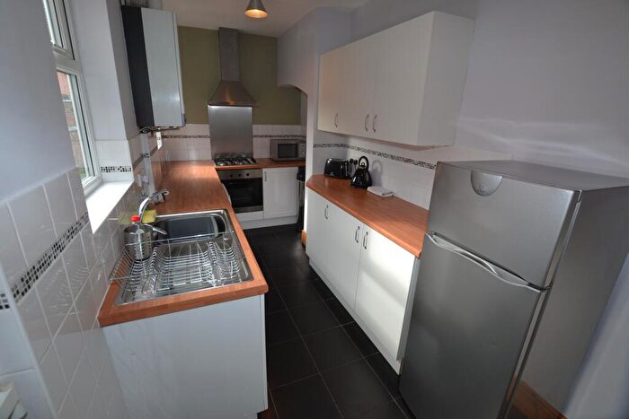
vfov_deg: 77.4
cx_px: 314
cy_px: 210
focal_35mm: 15
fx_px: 262
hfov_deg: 100.4
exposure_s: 1/100
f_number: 5
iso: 400
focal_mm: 10
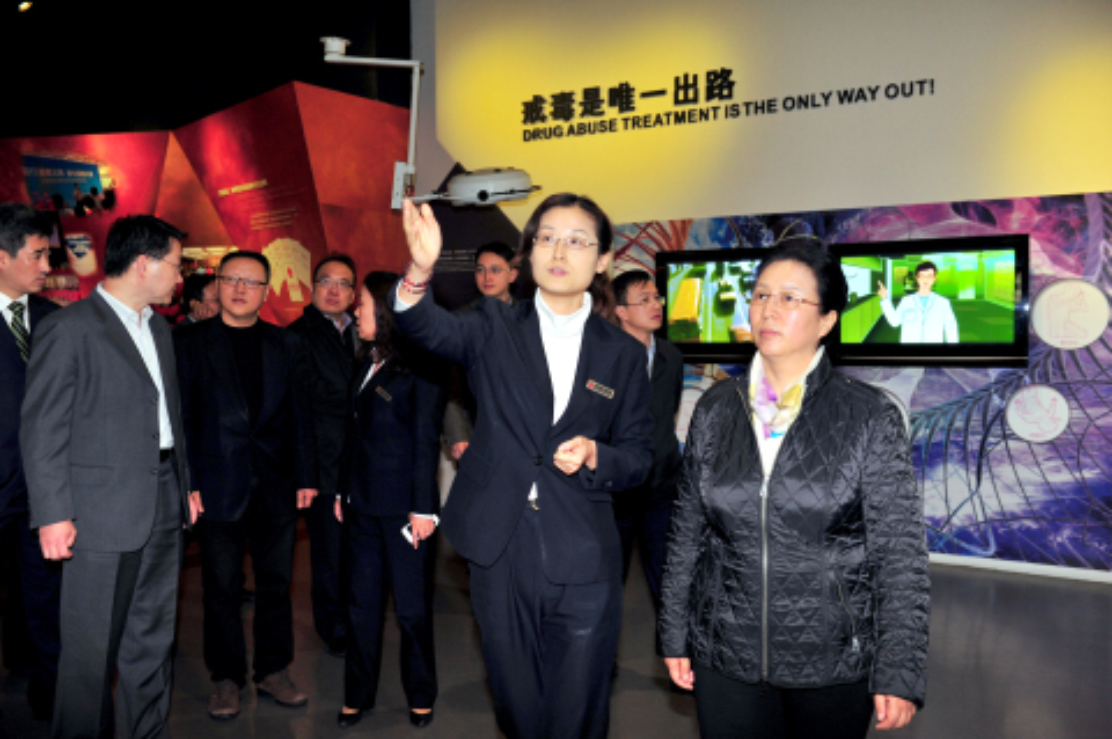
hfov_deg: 54.5
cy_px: 370
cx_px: 556
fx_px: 1080
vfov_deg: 37.8
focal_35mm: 35
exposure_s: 1/125
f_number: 4.5
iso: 1000
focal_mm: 35
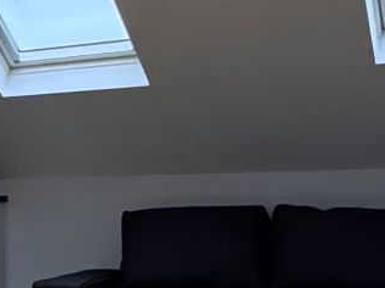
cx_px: -347
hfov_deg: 17.0
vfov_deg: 16.1
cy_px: 232
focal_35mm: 91
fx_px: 1012
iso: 320
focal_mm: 2.22
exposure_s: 1/100
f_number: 2.2
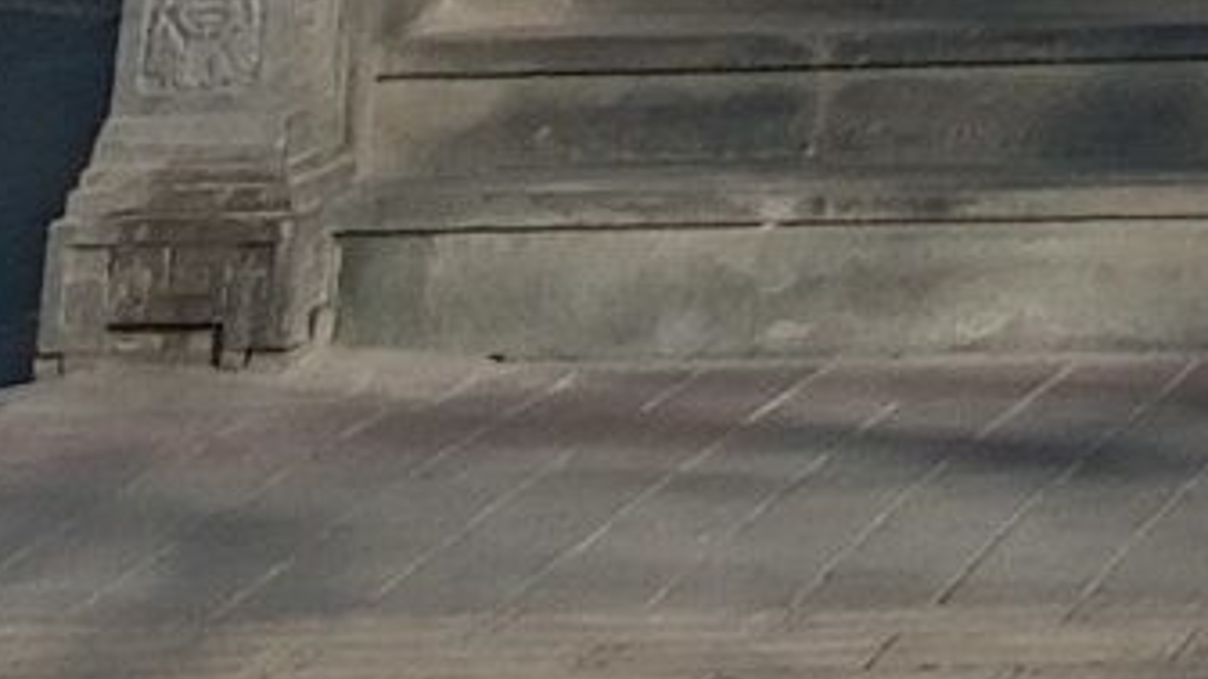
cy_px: -3429
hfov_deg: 8.1
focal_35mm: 239
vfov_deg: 4.1
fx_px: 7655
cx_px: 3142
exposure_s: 1/1111
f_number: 1.9
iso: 101
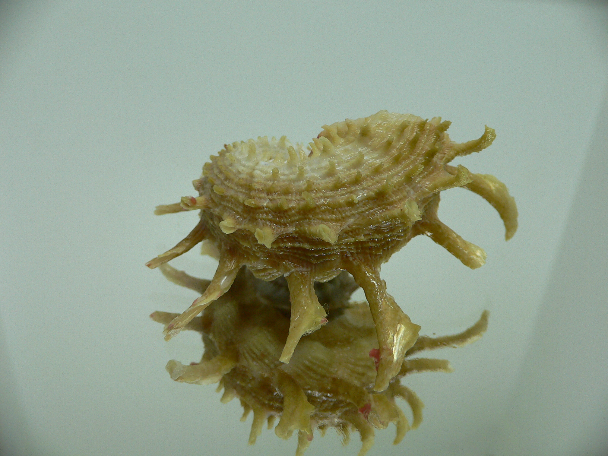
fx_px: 615
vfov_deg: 40.7
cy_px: 228
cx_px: 304
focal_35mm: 35
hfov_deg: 52.6
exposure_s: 1/60
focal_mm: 4.6
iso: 100
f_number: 2.8
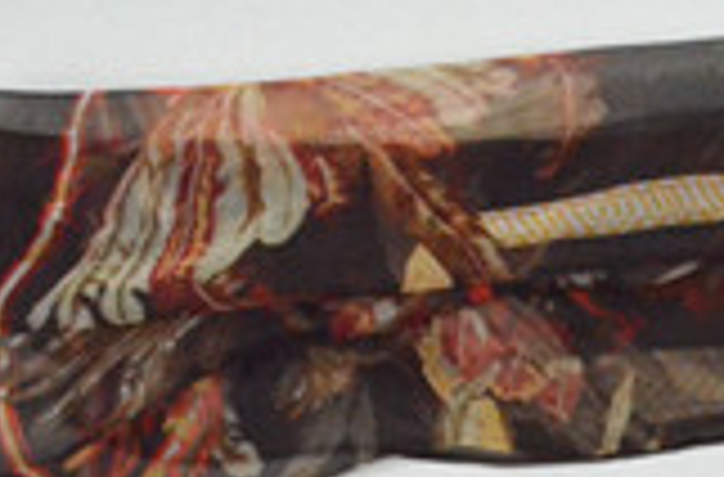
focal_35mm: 140
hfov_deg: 14.3
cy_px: 477
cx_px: 814
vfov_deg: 9.6
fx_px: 2805
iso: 6400
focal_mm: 30
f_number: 10
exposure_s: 1/400
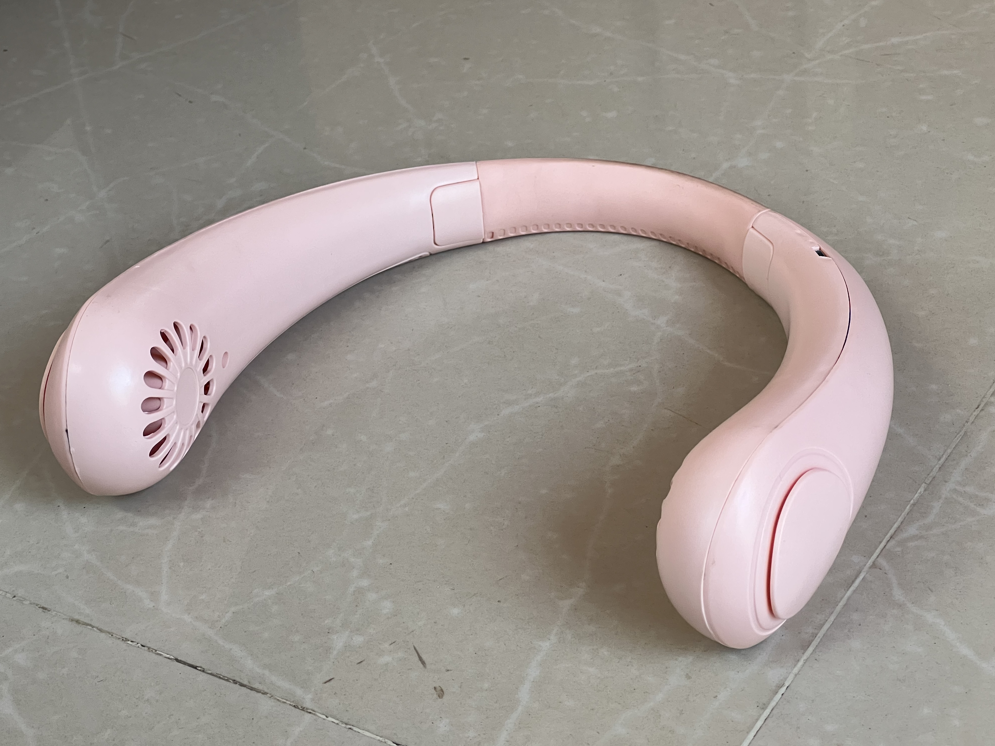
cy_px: 370
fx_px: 2242
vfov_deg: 18.9
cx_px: 501
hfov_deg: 25.0
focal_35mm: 78
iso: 250
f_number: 2.8
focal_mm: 9
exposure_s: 1/100
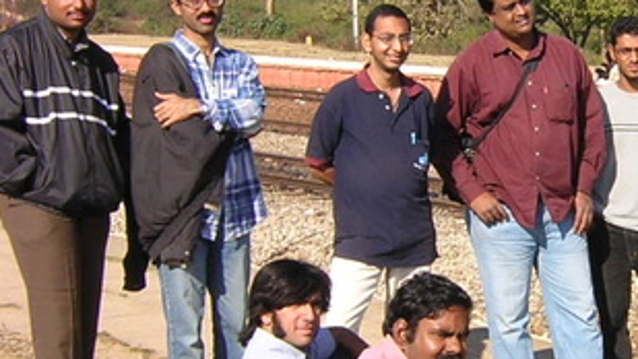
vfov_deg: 12.5
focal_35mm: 97
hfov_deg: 21.2
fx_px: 1641
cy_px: 159
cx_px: 646
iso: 100
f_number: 5.6
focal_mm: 5.6
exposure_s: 1/236
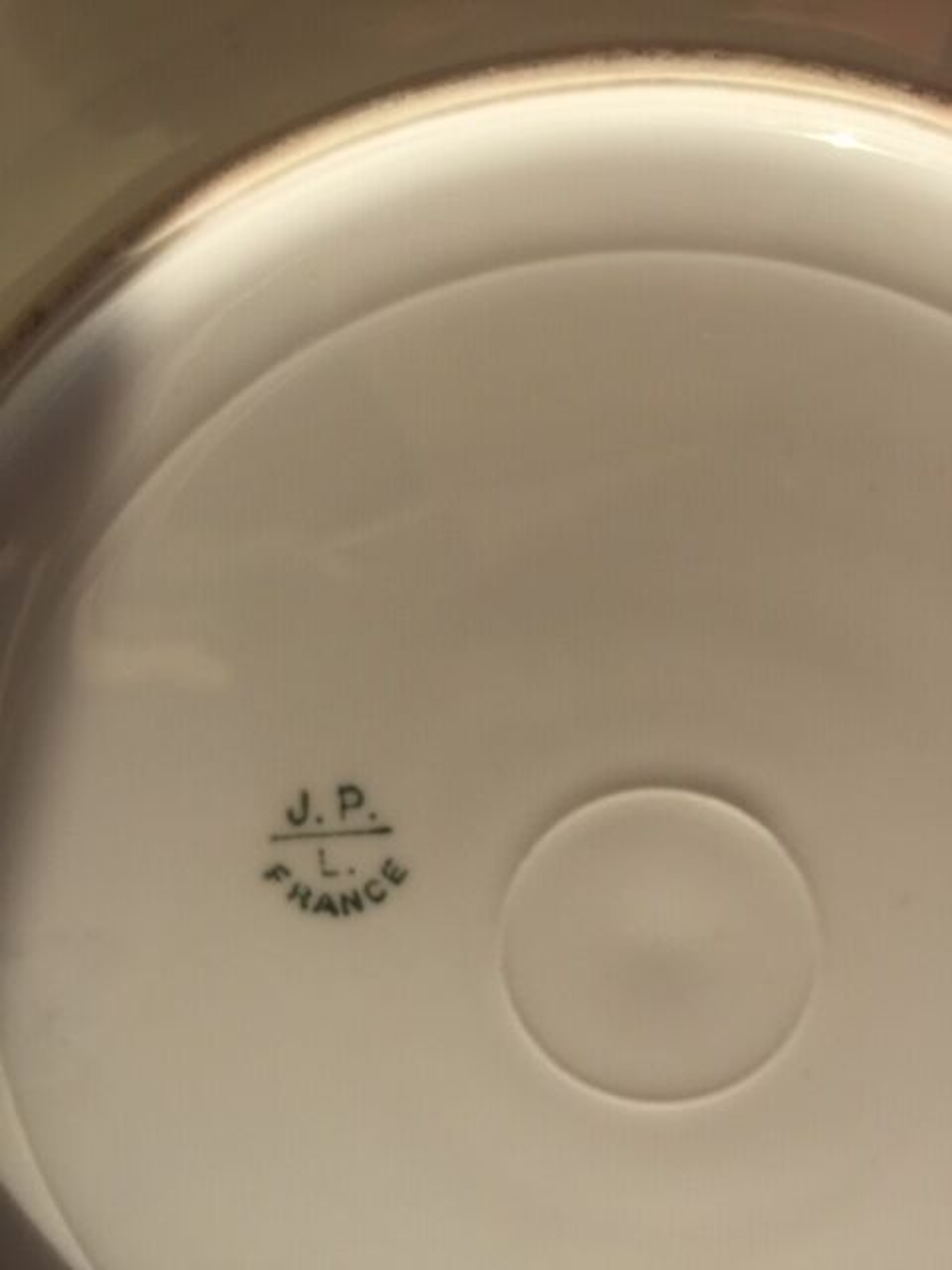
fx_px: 1063
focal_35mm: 29
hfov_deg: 48.2
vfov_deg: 61.7
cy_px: 635
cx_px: 476
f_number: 2.2
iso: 32
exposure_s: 1/3597
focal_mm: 4.15
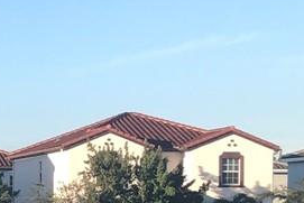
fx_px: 1453
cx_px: -501
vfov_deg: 7.9
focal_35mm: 172
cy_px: 230
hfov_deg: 10.0
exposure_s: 1/540
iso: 20
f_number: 1.8
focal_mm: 3.99
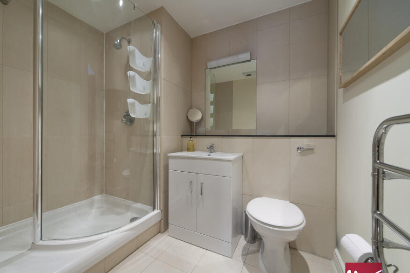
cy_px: 154
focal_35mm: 14
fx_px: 159
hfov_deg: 103.9
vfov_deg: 80.8
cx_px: 184
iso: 50
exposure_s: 3
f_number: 10
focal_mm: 12
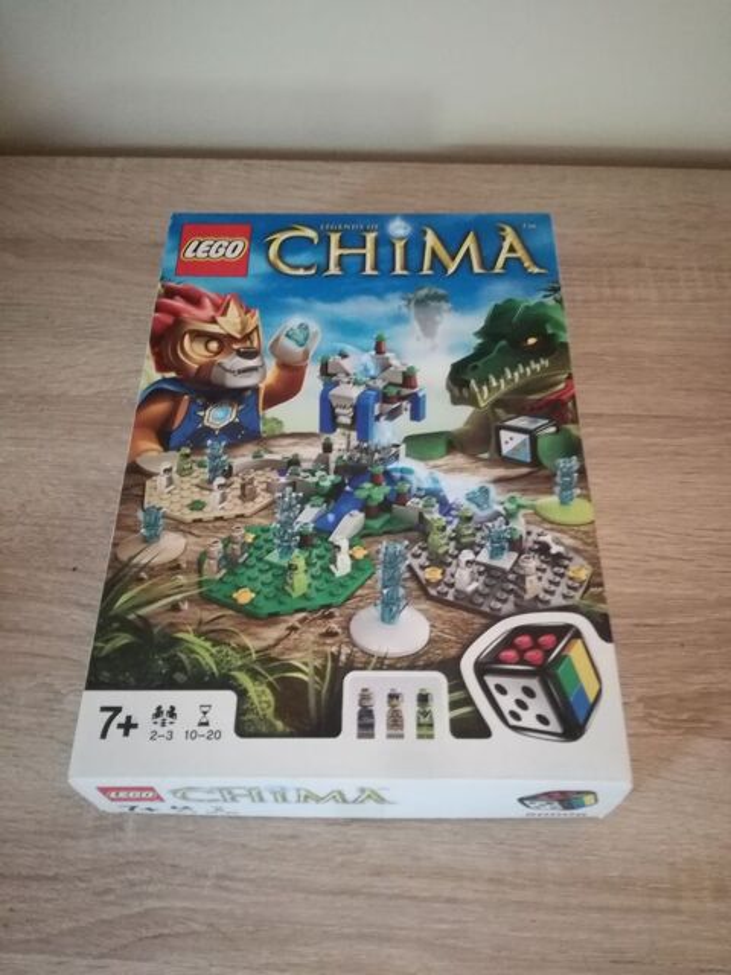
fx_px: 760
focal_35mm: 27
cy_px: 488
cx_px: 366
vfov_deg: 65.3
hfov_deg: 51.4
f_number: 2
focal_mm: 3.79
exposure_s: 1/14.3
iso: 1000
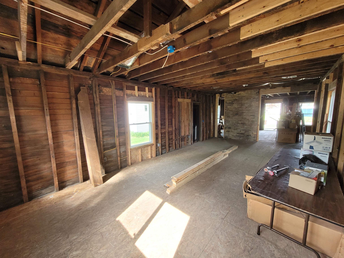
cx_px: 172
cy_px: 129
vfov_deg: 89.9
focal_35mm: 13
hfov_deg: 106.2
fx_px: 129
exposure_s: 1/60
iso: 160
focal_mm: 1.74
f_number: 2.2
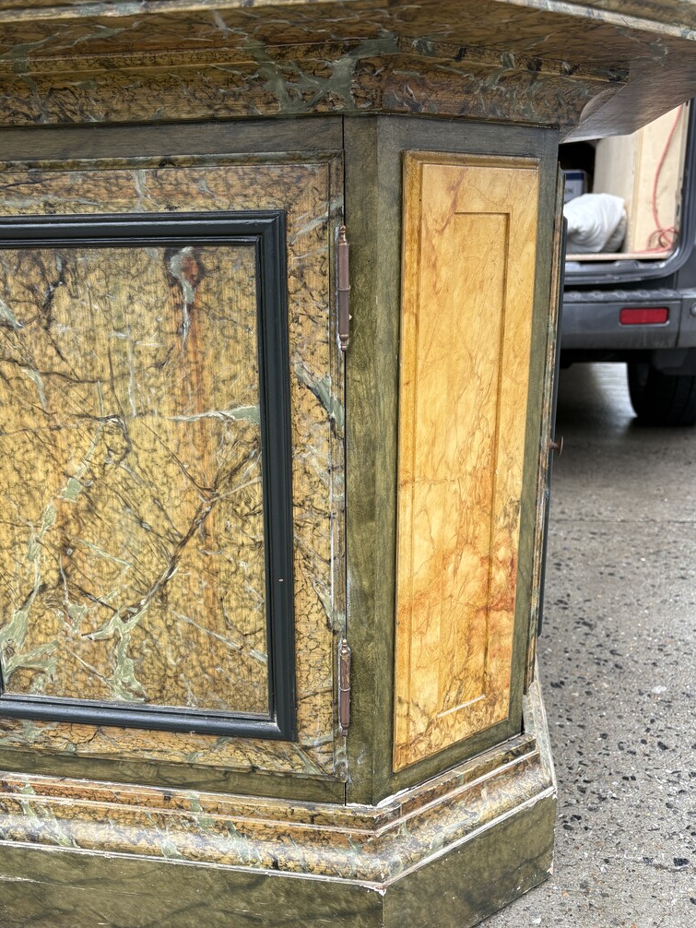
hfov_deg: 45.4
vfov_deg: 58.3
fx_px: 831
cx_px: 309
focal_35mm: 31
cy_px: 473
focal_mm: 5.96
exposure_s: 1/221
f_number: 1.6
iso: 40
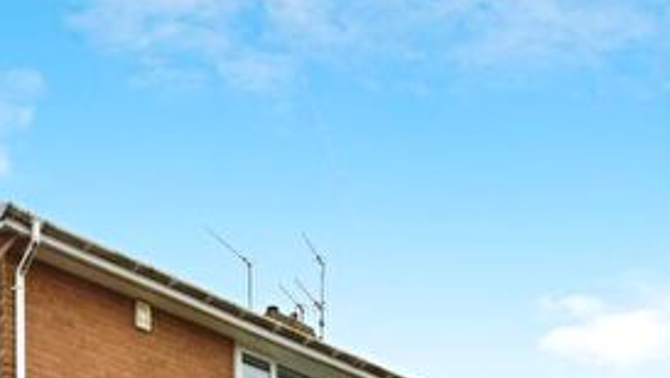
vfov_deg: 22.7
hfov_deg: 47.1
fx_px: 764
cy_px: 567
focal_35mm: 43
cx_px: 268
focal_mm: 16
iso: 400
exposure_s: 1/350
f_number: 9.5
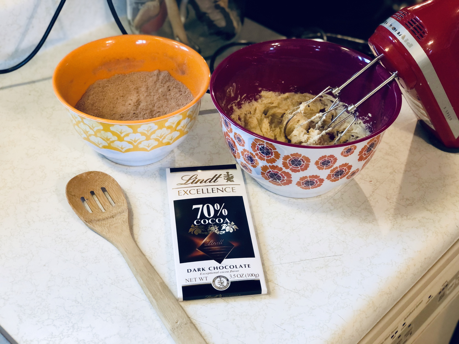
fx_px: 690
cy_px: 172
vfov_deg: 28.0
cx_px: 230
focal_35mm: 52
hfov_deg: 36.8
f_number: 2.4
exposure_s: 1/30
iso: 125
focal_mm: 6
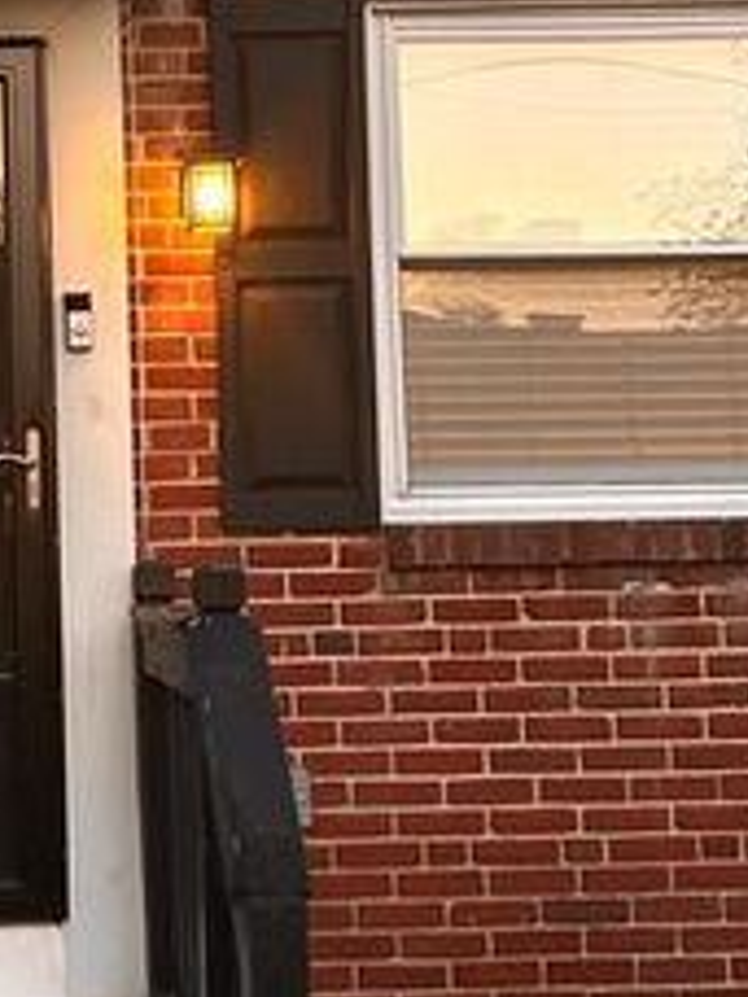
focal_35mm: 76
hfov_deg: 19.0
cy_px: 326
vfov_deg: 25.5
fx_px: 2190
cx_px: 35
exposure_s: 1/40
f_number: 1.5
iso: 500
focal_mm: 5.7
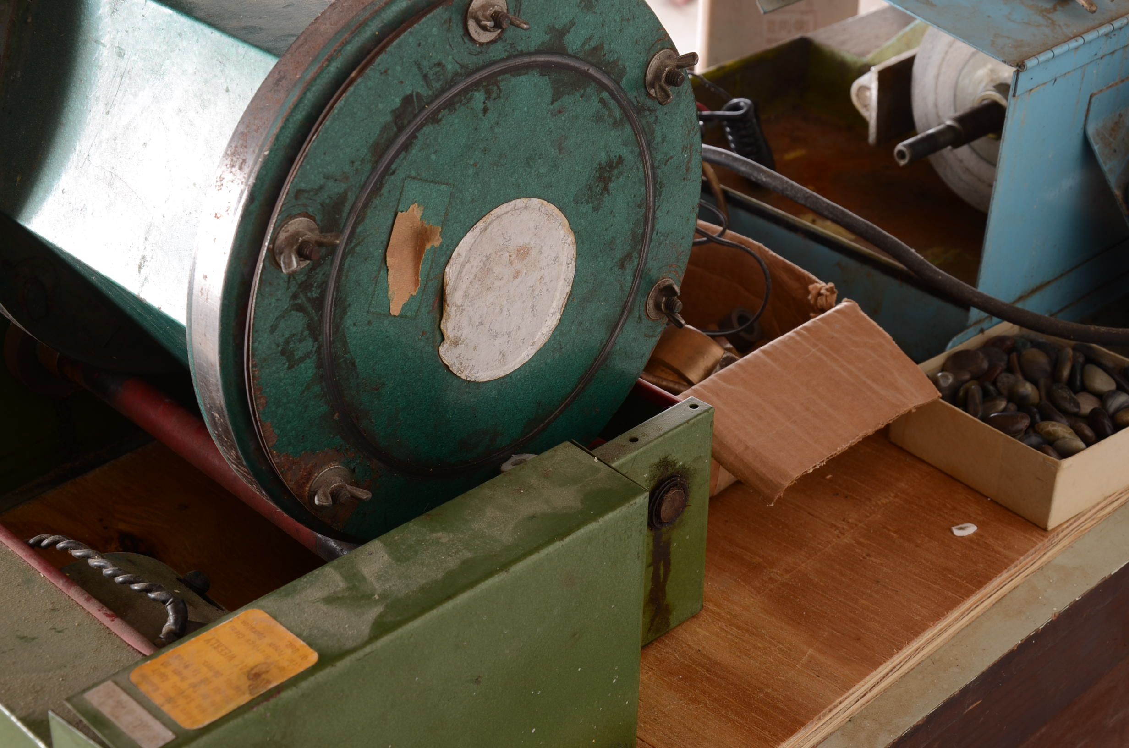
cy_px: 374
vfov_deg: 22.5
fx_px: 1878
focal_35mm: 60
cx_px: 564
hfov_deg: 33.5
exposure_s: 1/100
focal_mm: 40
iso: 125
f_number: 9
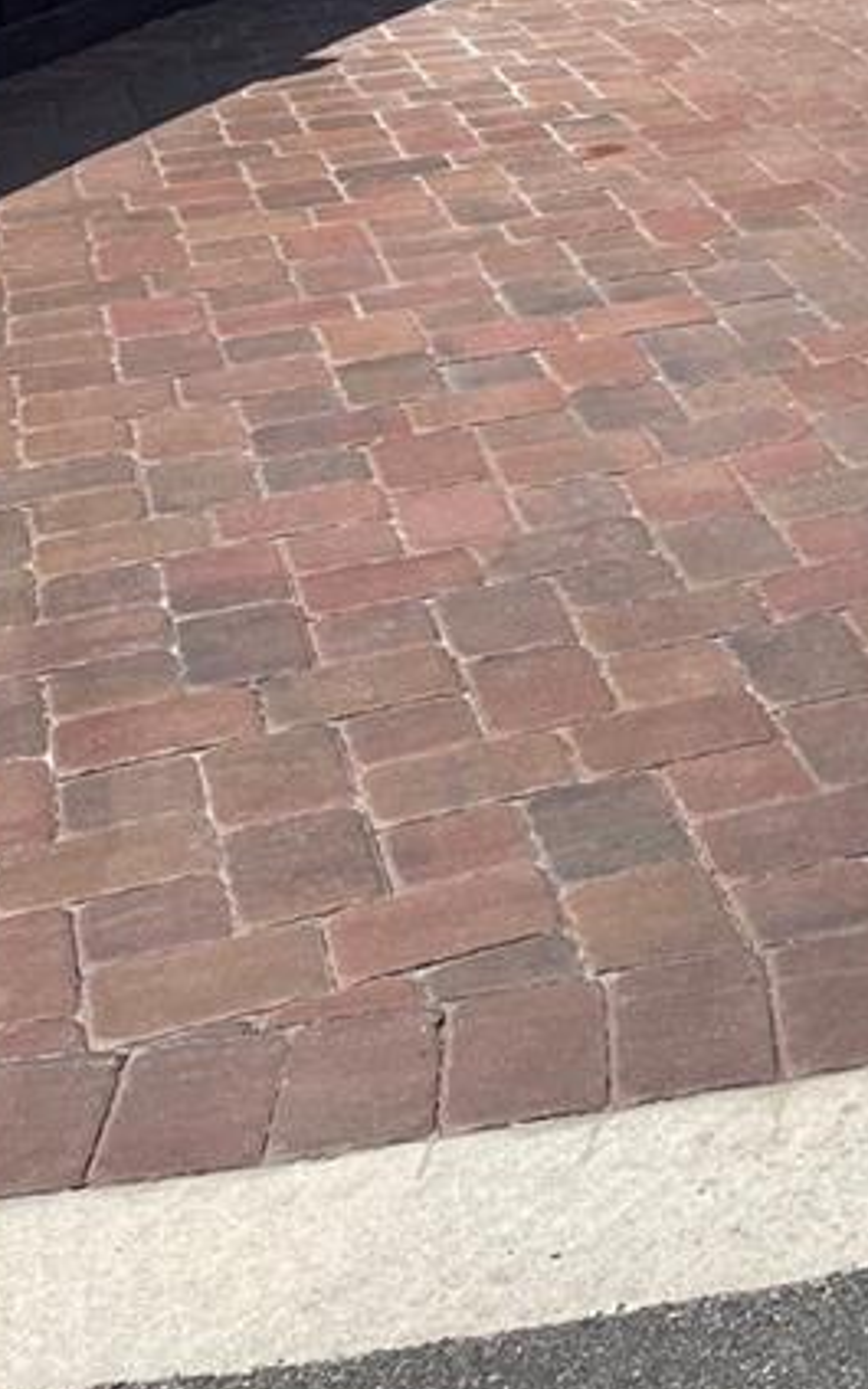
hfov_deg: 15.5
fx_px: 2952
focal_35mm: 78
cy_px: -370
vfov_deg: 23.6
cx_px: 1271
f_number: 1.6
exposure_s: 1/4525
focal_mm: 5.1
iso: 32
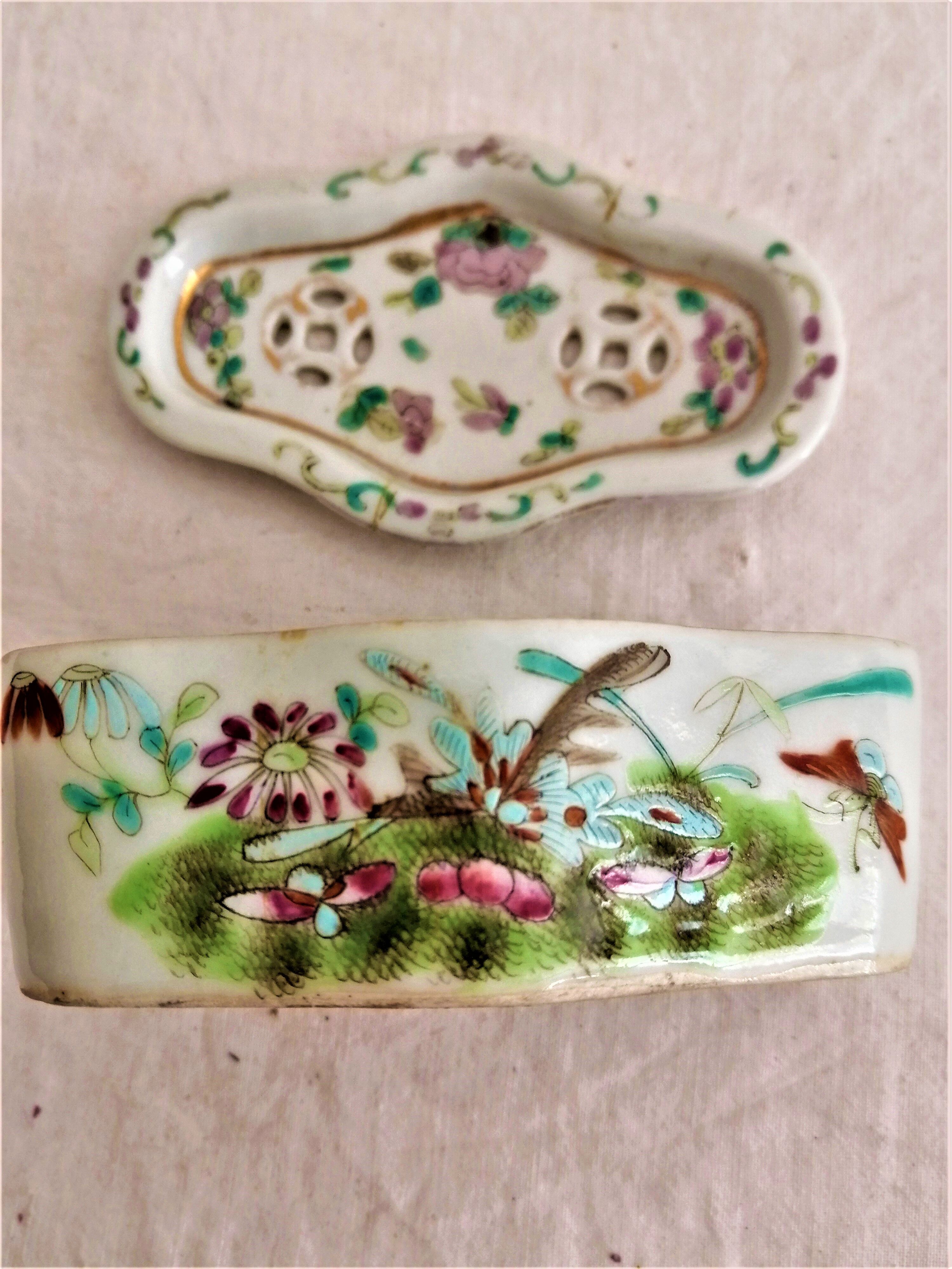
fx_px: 1100
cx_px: 476
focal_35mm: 30
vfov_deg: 60.0
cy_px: 634
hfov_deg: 46.8
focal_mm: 5.4
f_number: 1.8
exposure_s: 1/33.3
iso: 100
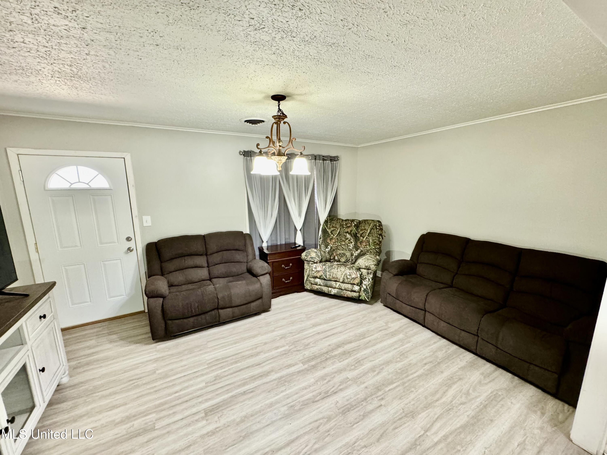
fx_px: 245
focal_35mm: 14
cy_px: 228
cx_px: 304
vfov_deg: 85.7
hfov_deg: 102.1
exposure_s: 1/60
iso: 640
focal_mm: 2.22
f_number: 2.2
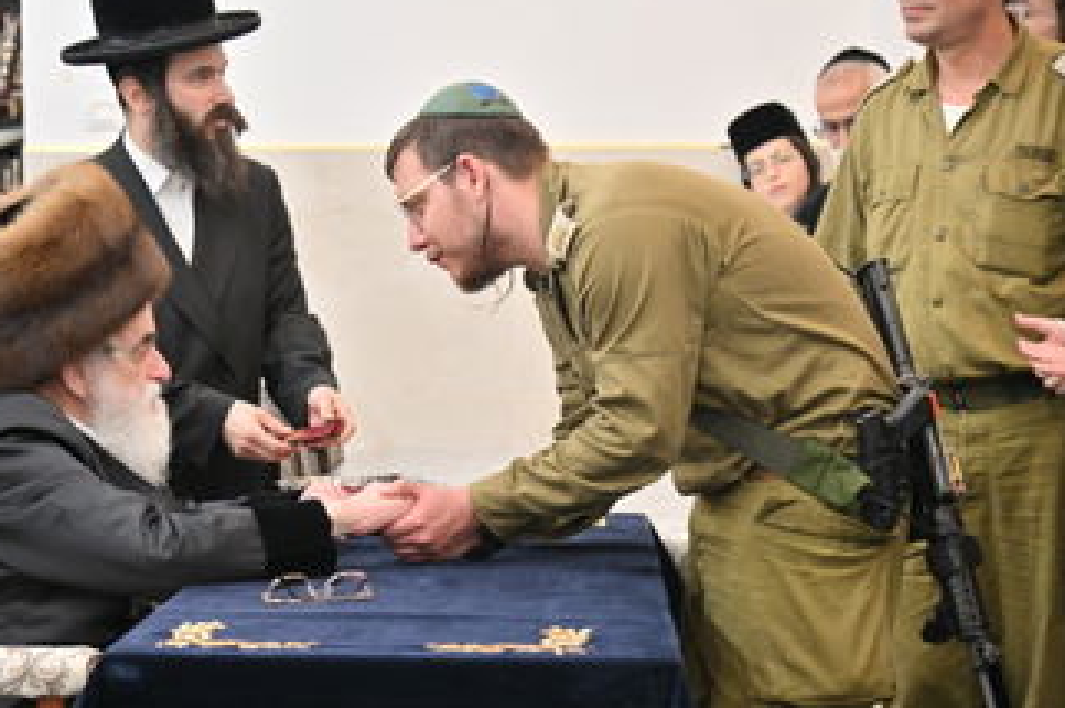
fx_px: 2571
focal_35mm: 87
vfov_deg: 15.7
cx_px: 420
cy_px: 394
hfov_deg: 23.4
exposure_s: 1/160
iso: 640
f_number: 4
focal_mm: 70
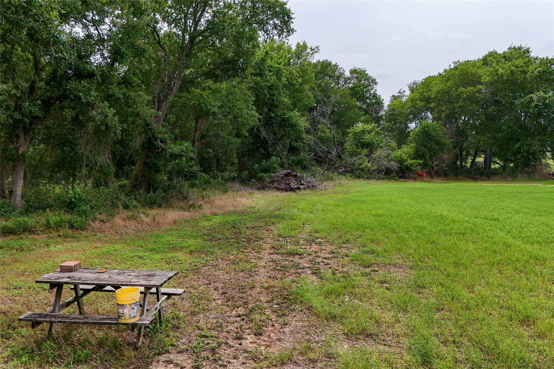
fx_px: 277
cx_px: 277
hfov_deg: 90.0
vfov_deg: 67.4
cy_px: 184
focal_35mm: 18
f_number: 7.1
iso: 160
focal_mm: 18
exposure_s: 3.2
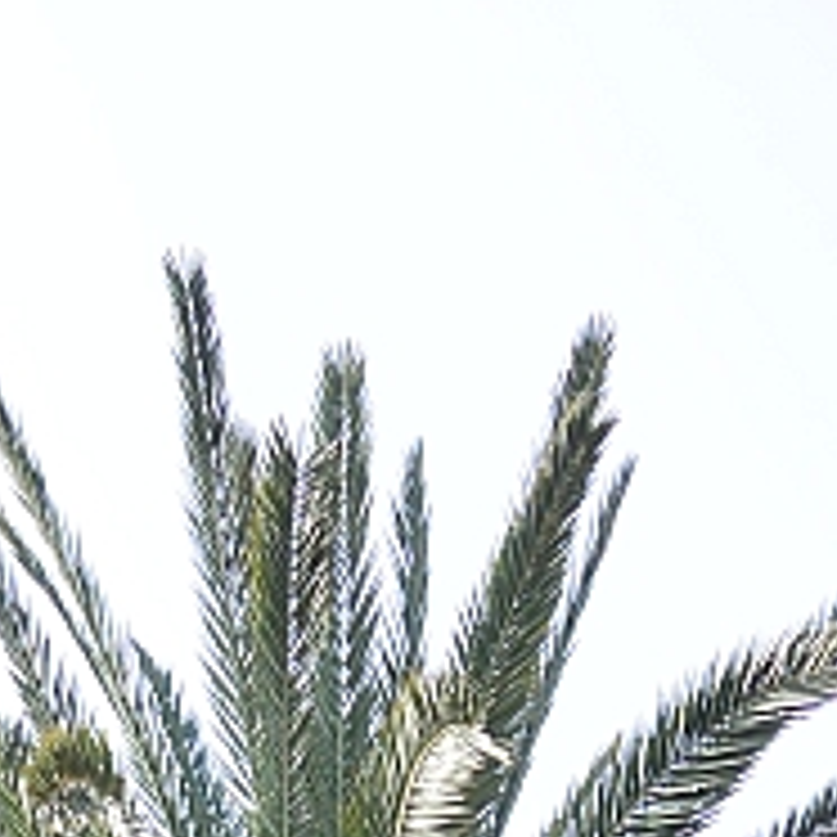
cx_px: 360
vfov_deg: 12.1
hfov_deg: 13.7
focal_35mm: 127
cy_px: 1728
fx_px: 3474
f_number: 4
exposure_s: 1/320
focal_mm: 11
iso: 160
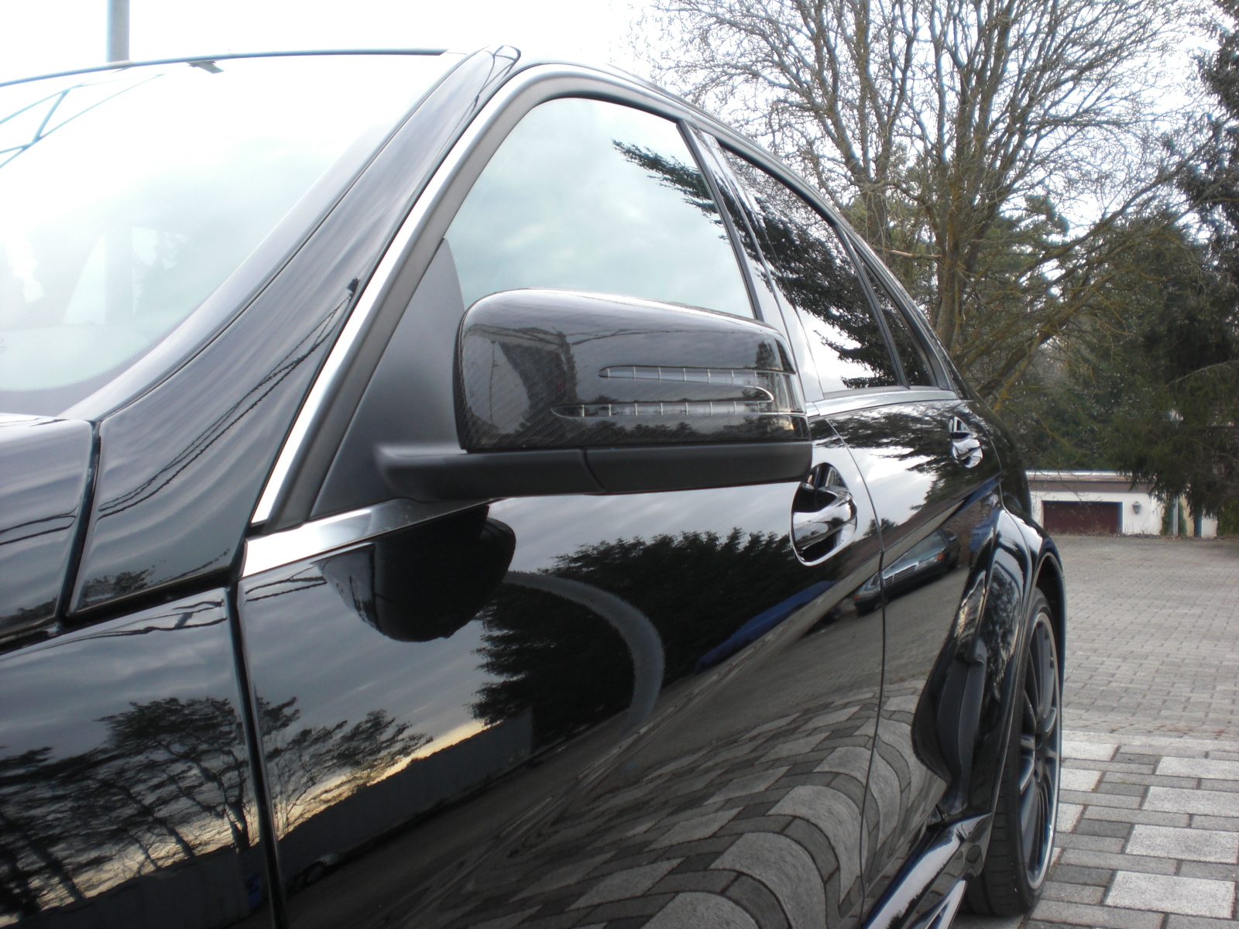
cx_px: 620
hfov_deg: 49.0
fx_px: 1360
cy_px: 464
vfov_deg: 37.7
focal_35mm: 38
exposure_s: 1/125
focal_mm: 6.3
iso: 64
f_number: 3.1
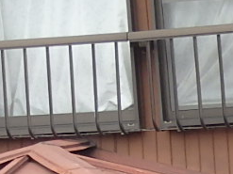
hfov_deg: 5.5
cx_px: -78
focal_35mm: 358
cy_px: 223
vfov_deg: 4.1
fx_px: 2409
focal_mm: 8.3
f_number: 4.9
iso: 125
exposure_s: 1/250
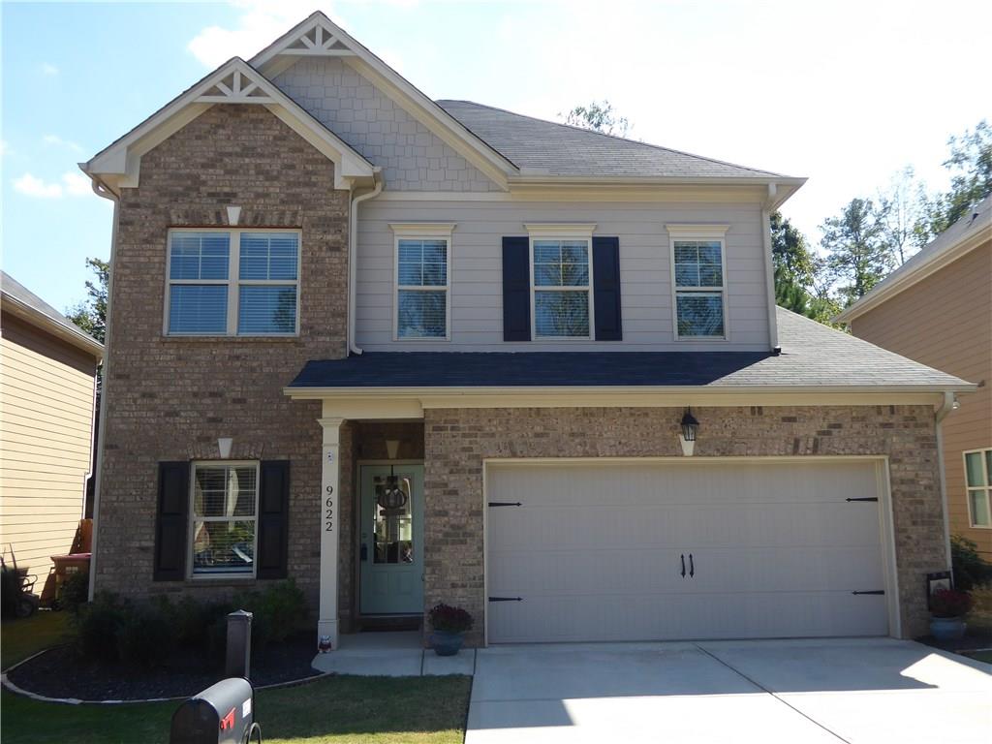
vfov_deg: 44.2
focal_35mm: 32
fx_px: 917
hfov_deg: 56.8
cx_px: 496
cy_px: 372
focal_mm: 5.4
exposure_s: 1/400
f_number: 3.5
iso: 80
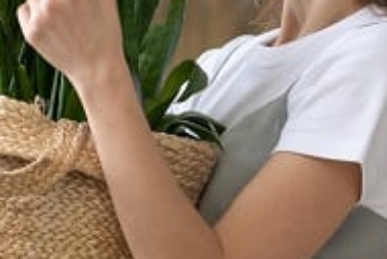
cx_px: 139
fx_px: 4325
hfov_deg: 5.1
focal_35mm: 402
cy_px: 29
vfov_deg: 3.4
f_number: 2.2
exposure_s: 1/60
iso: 100
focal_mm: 85
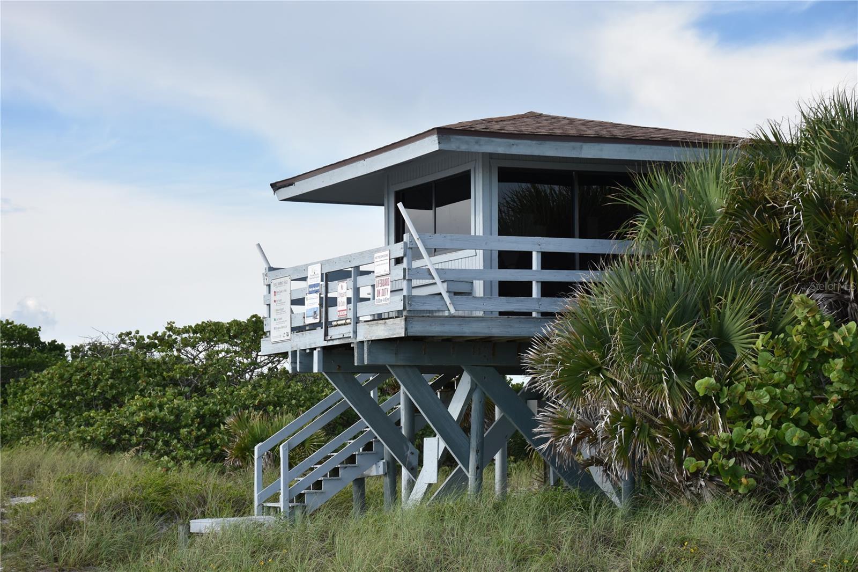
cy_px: 286
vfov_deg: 15.2
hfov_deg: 22.6
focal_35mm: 90
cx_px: 429
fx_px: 2144
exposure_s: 1/500
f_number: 8
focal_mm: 60
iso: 320
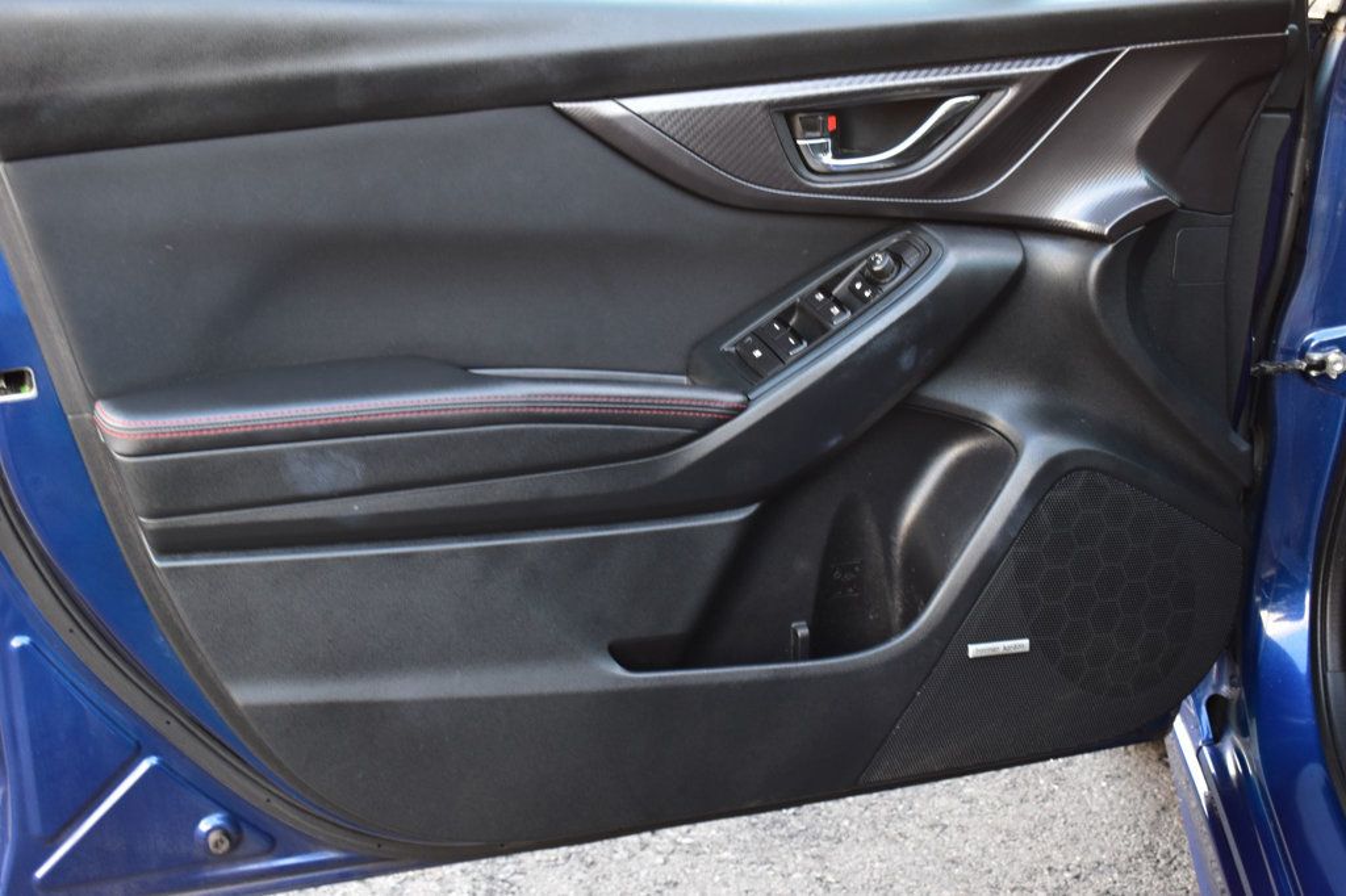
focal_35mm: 46
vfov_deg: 28.9
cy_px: 448
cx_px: 673
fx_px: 1738
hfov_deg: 42.3
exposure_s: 1/15
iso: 450
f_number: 6.3
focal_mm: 31
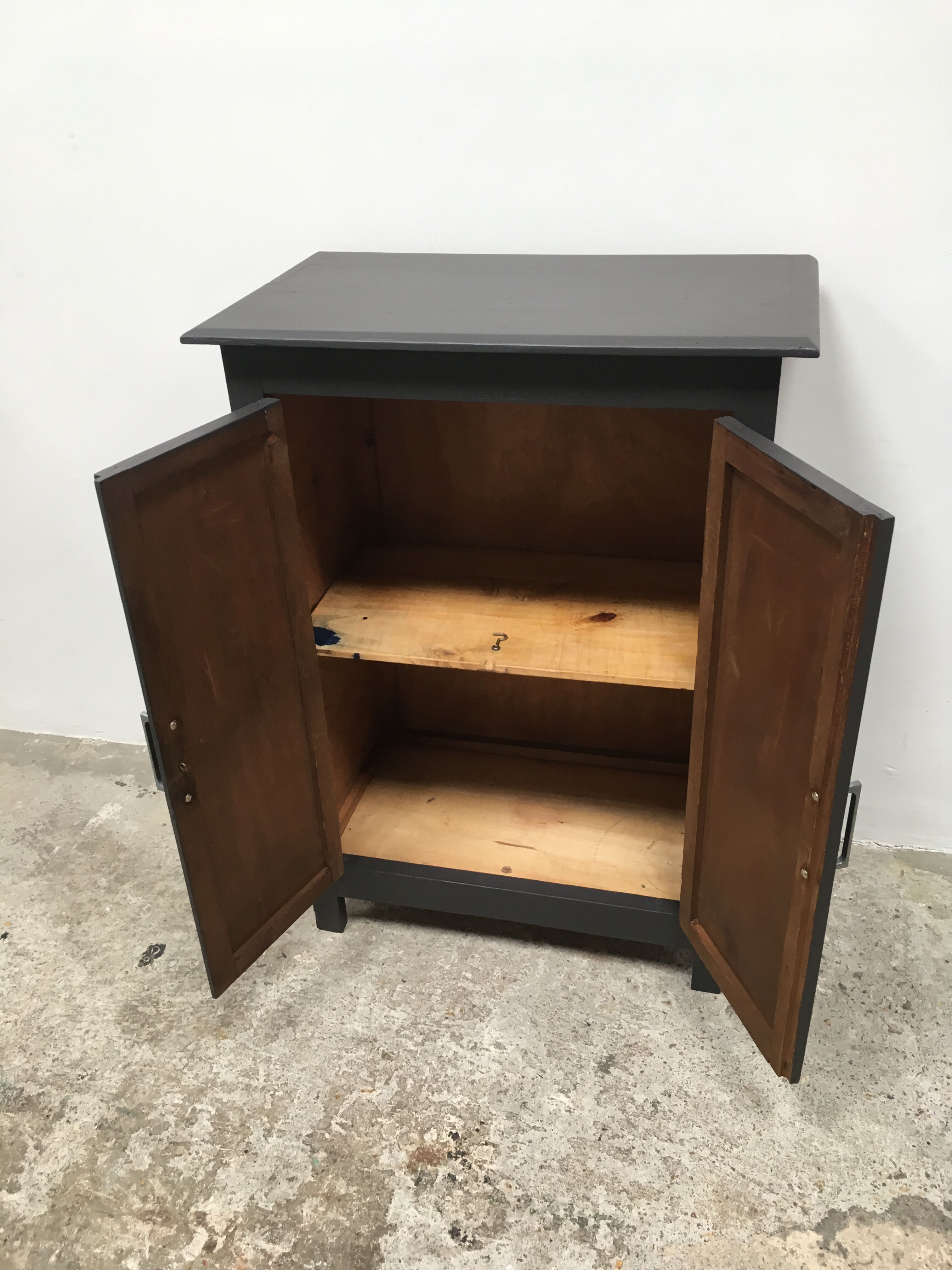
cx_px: 476
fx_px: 1063
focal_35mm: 29
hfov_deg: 48.2
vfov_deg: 61.7
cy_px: 635
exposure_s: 1/33
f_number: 2.2
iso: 64
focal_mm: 4.15
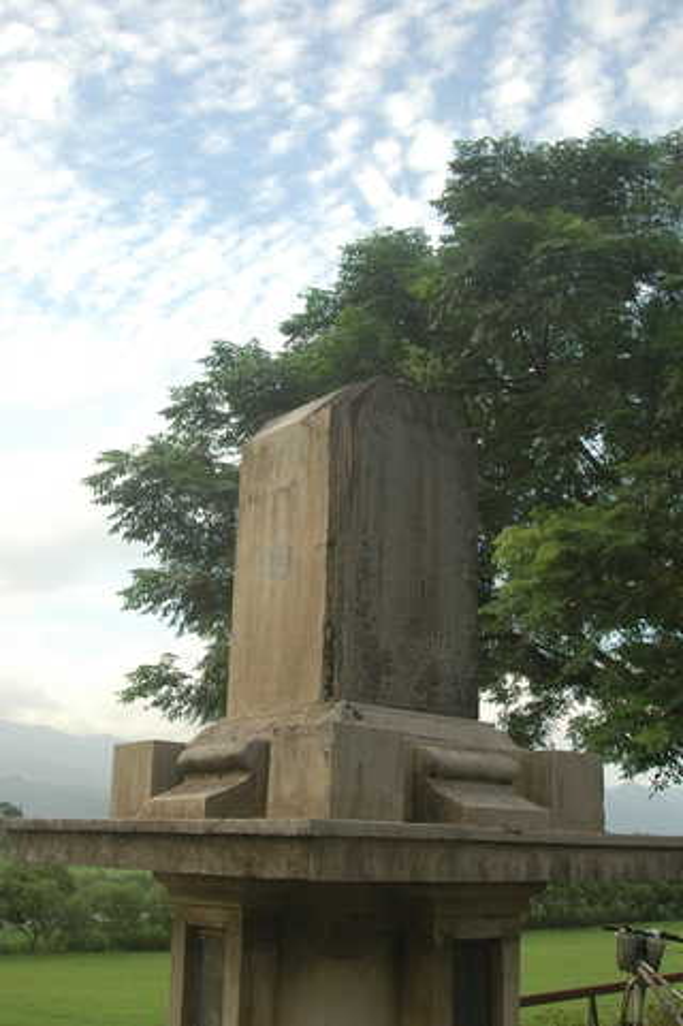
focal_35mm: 36
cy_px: 513
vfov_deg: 53.2
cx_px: 342
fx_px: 1026
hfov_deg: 36.8
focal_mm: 24
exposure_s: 1/100
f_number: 8
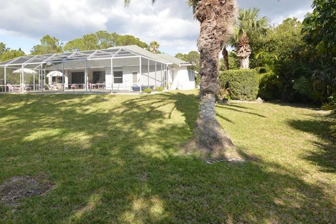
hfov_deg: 78.0
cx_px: 139
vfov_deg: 56.0
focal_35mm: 22
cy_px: 76
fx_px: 205
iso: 100
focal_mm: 10
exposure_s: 1/200
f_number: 6.3
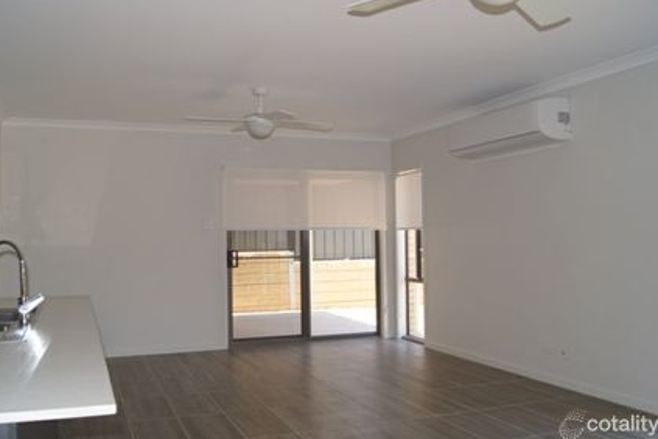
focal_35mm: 30
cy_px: 212
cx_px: 319
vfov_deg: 43.6
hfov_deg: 61.9
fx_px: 548
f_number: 5
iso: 200
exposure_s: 1/100
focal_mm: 18
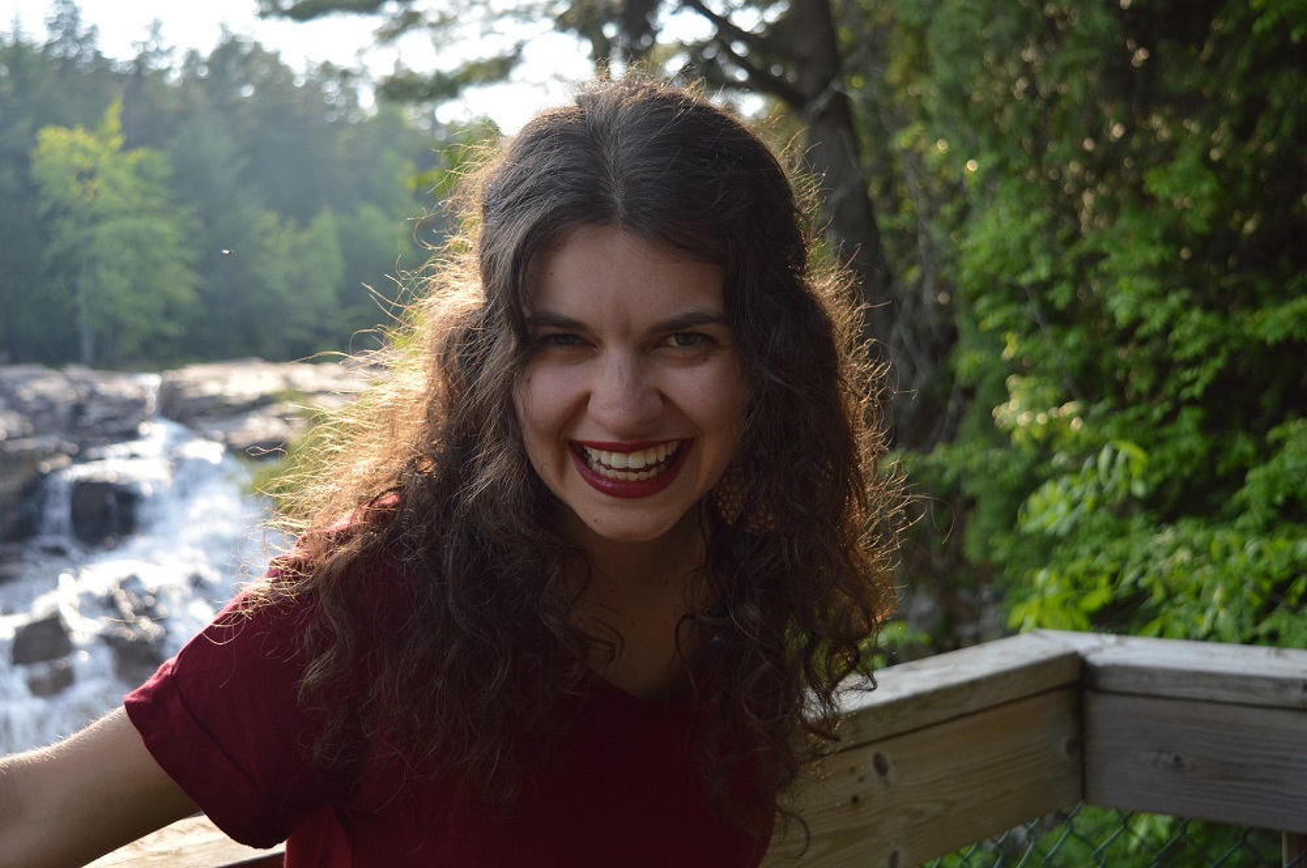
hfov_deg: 43.7
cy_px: 434
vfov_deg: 29.8
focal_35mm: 45
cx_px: 654
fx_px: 1632
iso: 400
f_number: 5.6
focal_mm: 30
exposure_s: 1/800
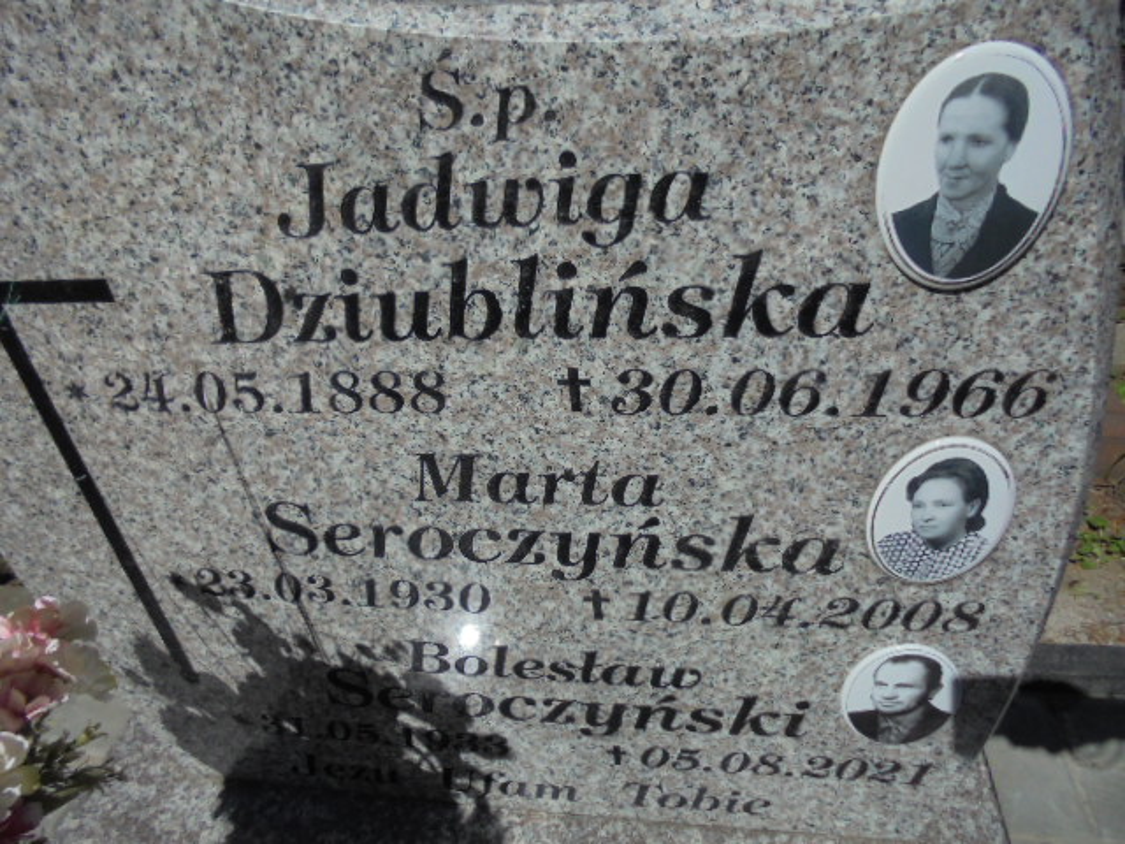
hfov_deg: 67.3
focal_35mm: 26
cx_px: 562
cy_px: 422
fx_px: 845
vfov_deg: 53.1
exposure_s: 1/320
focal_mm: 4.6
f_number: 11.5
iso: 100
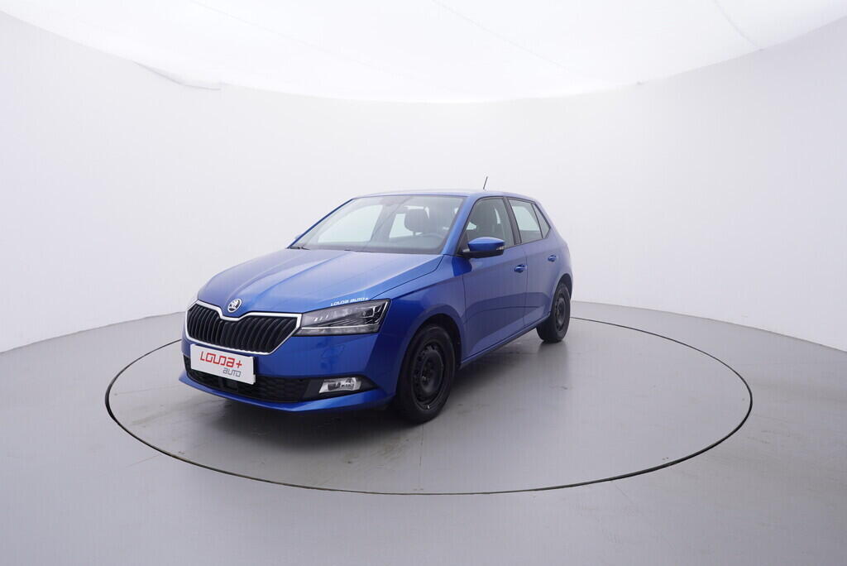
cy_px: 283
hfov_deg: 77.3
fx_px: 530
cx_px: 424
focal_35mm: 22
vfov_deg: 56.2
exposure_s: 1/80
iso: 200
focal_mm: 15
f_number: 5
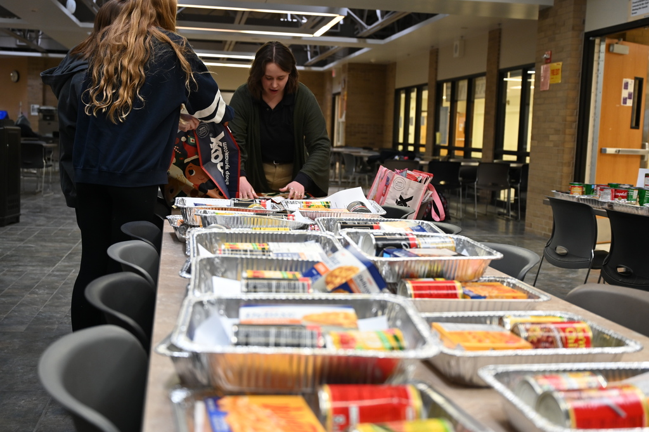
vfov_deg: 31.1
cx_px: 324
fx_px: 775
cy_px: 216
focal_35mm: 43
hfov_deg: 45.5
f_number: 4
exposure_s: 1/125
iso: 1250
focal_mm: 43
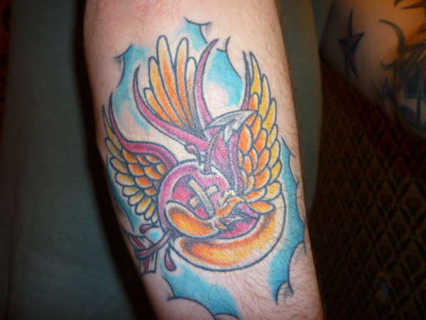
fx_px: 357
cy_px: 160
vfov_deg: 48.2
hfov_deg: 61.7
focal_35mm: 29
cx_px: 213
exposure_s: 1/30
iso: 100
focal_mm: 5.2
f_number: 4
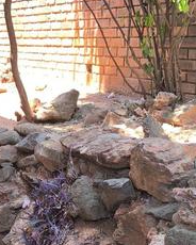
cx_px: -12
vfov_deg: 24.4
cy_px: 129
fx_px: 566
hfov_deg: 19.0
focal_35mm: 78
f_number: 1.65
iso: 125
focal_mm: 6.14
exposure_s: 1/100
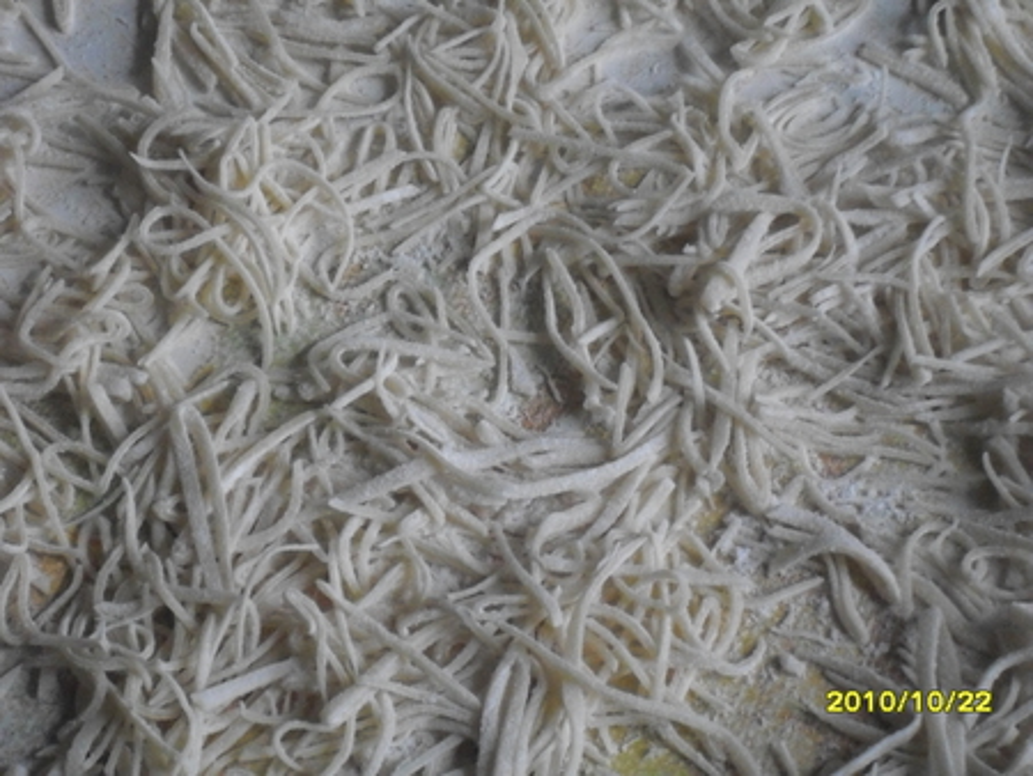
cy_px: 388
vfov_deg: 13.0
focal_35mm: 114
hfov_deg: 17.3
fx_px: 3404
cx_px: 516
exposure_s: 1/90
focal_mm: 18.9
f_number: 5.2
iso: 800
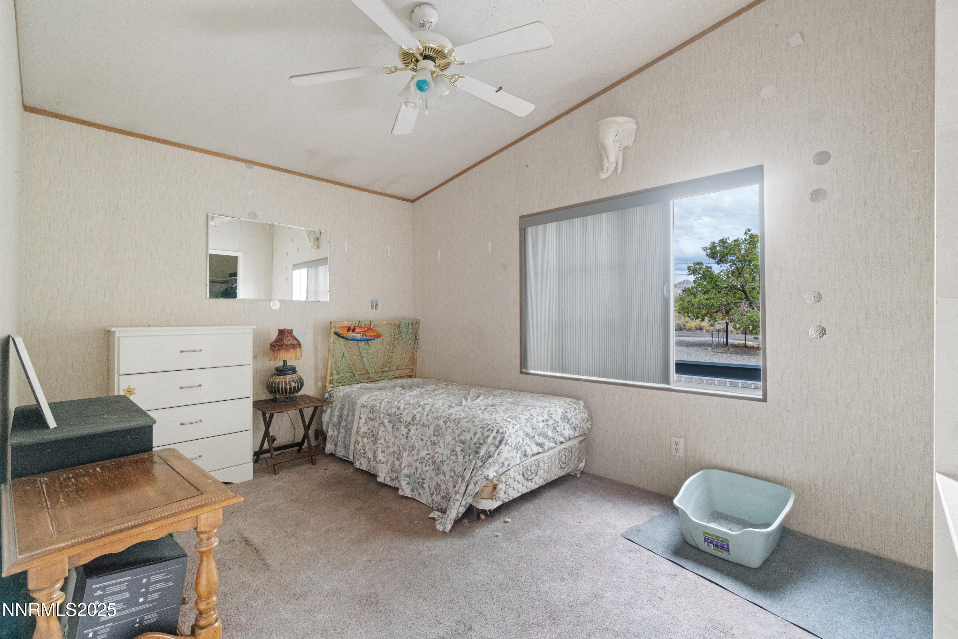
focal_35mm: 15
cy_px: 320
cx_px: 479
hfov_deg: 100.4
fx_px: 399
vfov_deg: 77.3
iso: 6400
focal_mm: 10
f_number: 7.1
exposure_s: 1/20
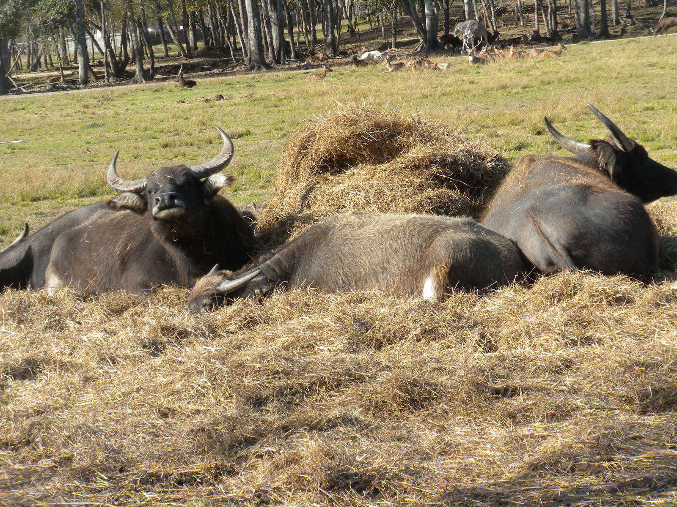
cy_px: 254
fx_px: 2327
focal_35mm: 119
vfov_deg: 12.5
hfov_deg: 16.6
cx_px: 338
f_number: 5.1
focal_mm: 21
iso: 130
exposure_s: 1/455
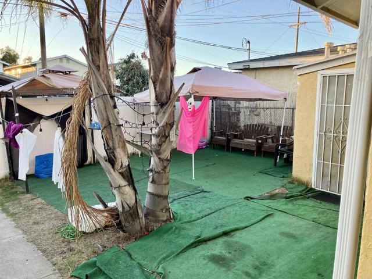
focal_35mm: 28
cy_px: 140
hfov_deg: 63.4
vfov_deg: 49.7
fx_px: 301
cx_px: 186
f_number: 1.8
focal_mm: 3.99
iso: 40
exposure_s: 1/127
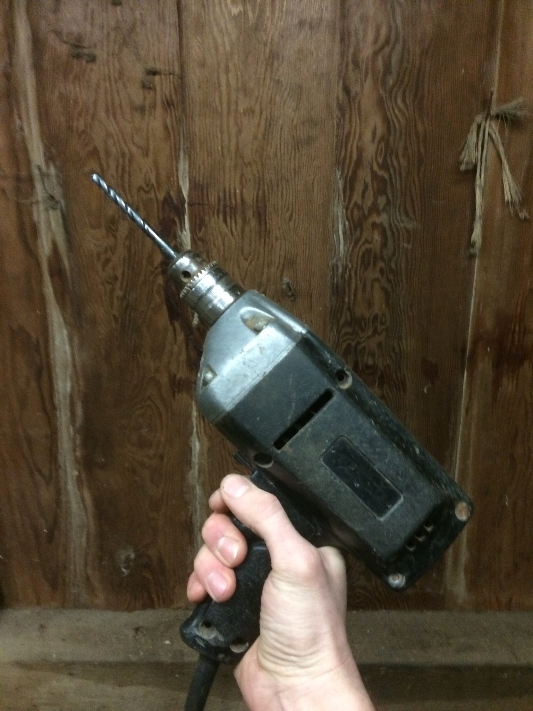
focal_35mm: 29
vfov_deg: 61.7
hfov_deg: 48.2
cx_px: 266
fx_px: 595
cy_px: 356
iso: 320
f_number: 2.2
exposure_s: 1/15
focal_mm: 4.15
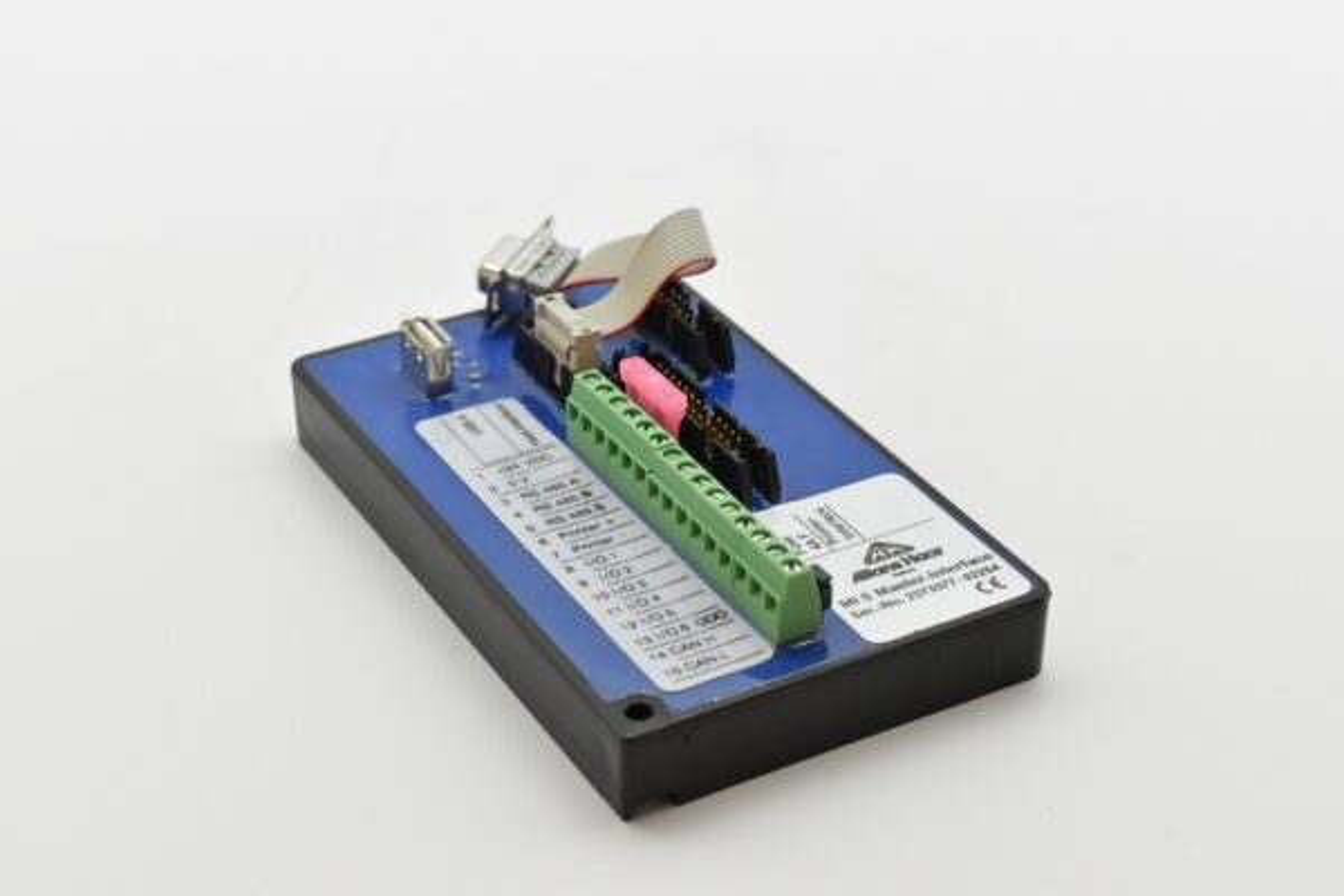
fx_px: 2688
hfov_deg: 28.1
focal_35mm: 72
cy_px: 448
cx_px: 672
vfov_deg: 18.9
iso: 1600
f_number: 8
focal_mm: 48
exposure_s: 1/1000
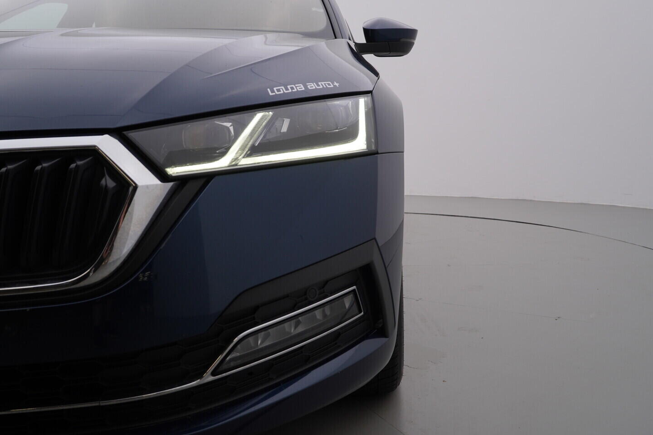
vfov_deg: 36.9
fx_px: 653
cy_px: 218
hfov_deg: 53.1
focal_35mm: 36
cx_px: 326
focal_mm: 24
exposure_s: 1/100
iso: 125
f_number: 5.6
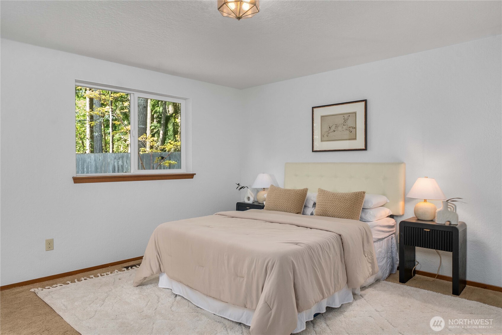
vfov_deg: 53.2
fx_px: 335
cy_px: 168
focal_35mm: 24
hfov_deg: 73.7
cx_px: 251
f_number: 7.1
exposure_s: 1/6
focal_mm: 24
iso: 1000
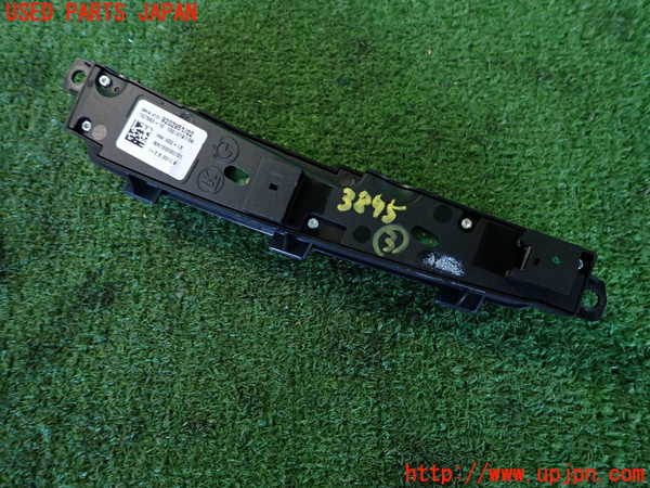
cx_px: 325
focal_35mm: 25
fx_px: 469
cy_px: 244
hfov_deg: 69.4
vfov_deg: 54.9
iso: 250
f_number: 2
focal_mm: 4.5
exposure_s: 1/30
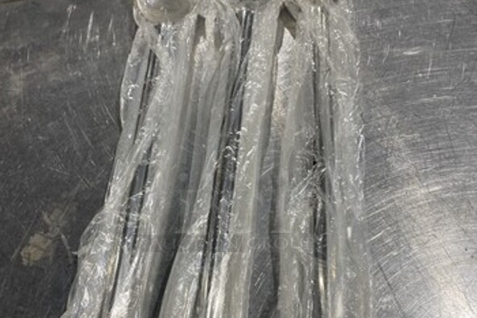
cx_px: 233
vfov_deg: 35.6
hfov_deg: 51.9
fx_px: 490
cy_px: 210
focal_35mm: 37
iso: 100
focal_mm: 4.25
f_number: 1.8
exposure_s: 1/121
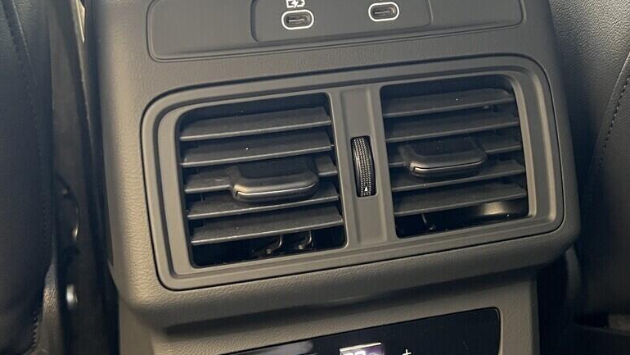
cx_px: 325
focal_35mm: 53
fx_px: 885
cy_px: 192
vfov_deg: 22.6
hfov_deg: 39.2
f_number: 1.5
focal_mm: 5.7
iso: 640
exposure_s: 1/40
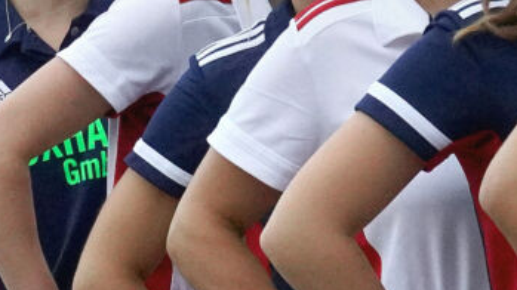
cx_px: -138
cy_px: 292
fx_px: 4741
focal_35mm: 346
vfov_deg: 3.5
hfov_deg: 6.2
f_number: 9
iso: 3200
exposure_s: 1/160
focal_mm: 45
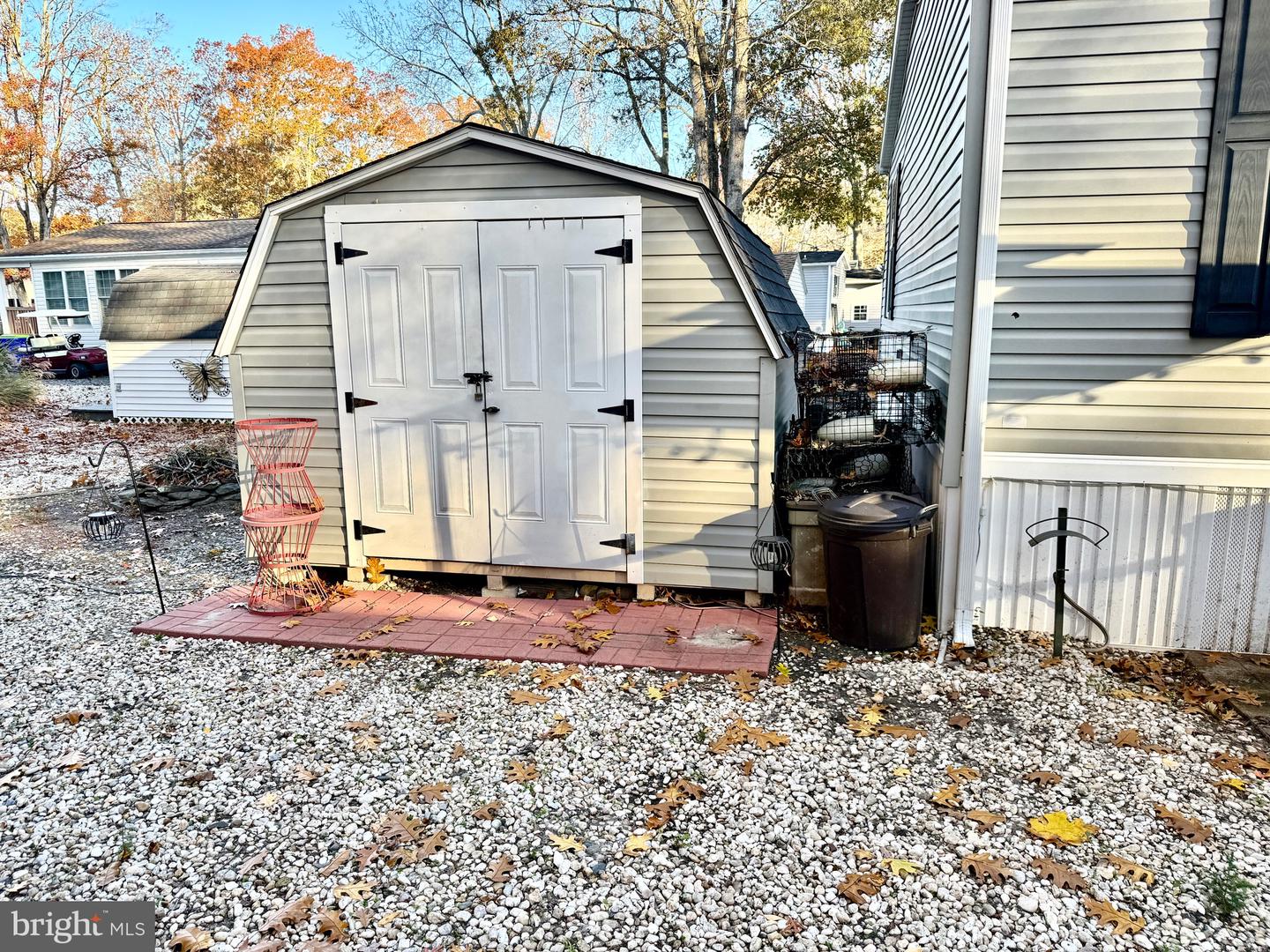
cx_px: 635
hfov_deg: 71.6
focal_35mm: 24
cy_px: 476
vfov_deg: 56.8
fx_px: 881
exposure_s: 1/453
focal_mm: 6.76
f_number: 1.78
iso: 100
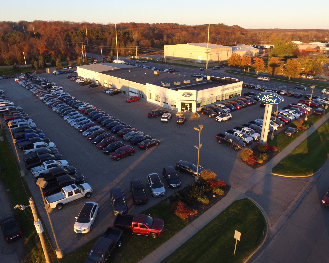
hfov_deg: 77.6
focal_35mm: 21
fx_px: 204
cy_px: 131
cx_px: 168
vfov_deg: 65.5
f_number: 2.8
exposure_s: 1/196
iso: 100
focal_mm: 3.61
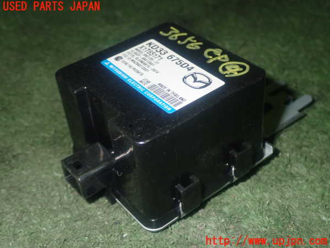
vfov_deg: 29.1
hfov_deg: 38.2
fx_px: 477
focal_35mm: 50
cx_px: 165
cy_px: 124
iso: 640
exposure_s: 1/50
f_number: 9
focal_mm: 9.01
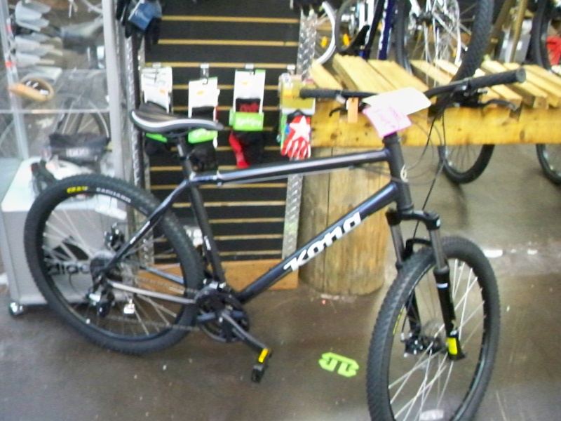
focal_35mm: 35
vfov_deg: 40.7
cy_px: 210
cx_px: 280
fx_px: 567
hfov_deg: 52.6
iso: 2000
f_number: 3.1
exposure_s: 1/60
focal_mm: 6.3
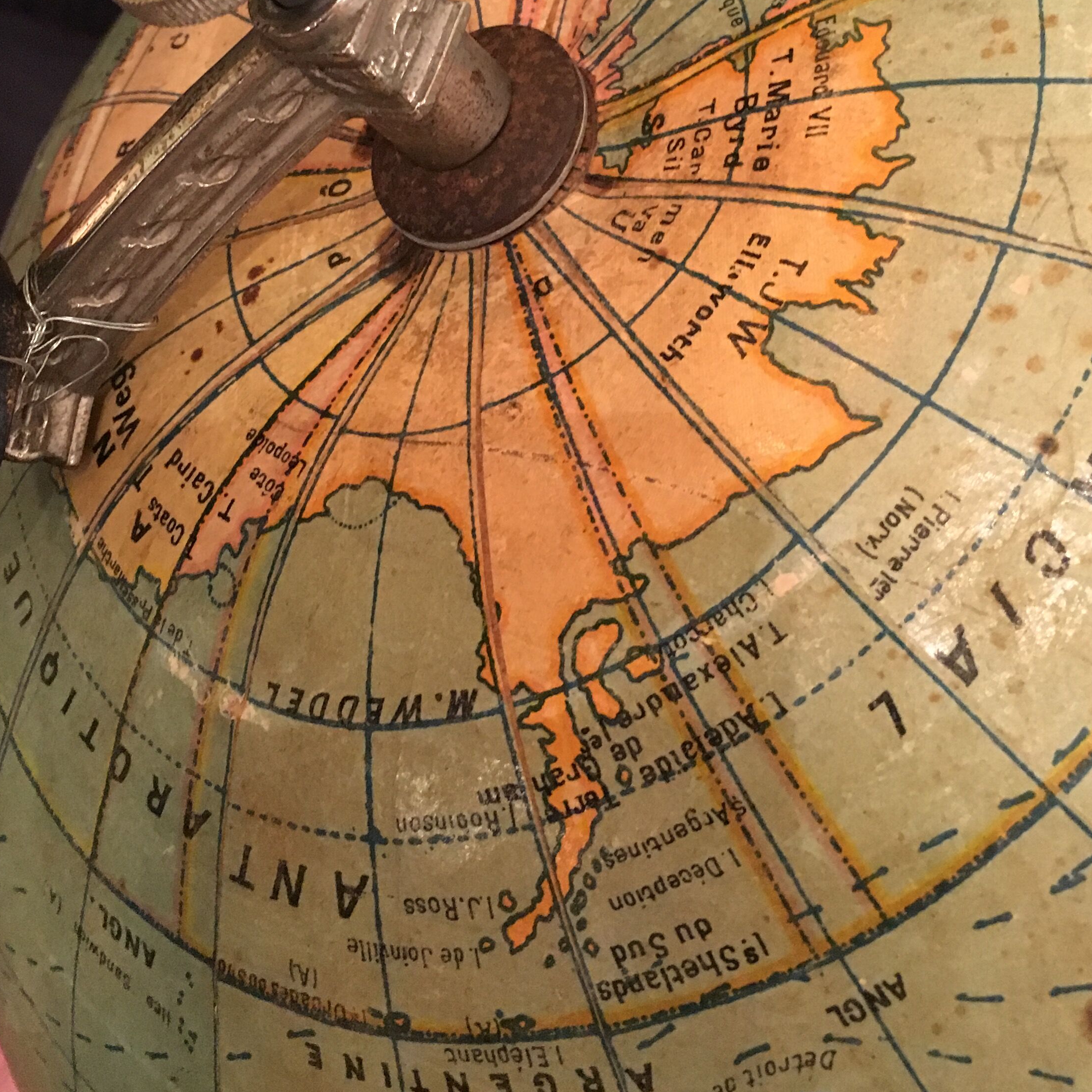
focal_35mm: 47
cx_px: 555
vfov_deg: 35.3
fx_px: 1677
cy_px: 288
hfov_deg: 36.1
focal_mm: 4.15
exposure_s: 1/17
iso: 250
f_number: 2.2
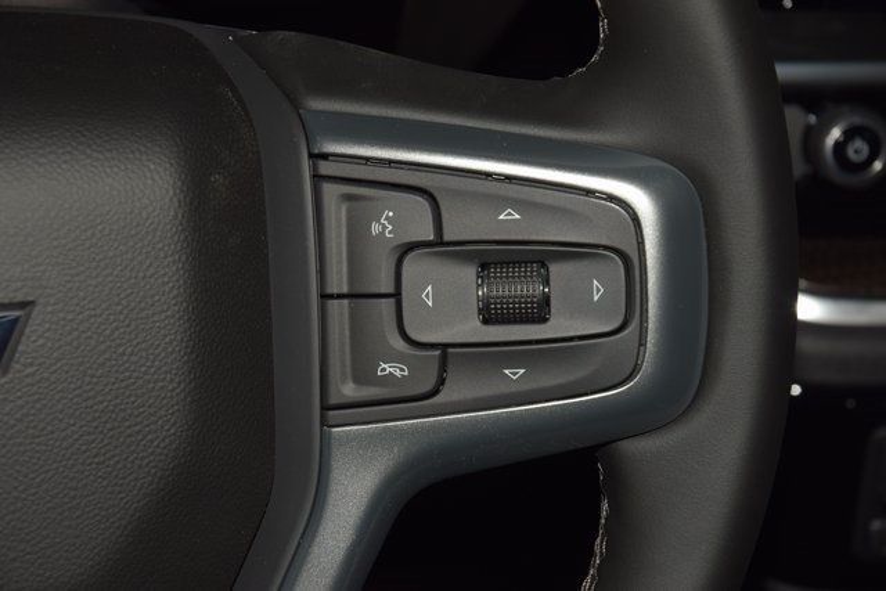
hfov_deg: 19.5
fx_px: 2585
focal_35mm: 105
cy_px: 296
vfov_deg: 13.0
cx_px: 443
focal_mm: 70
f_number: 8
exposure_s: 1/125
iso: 100
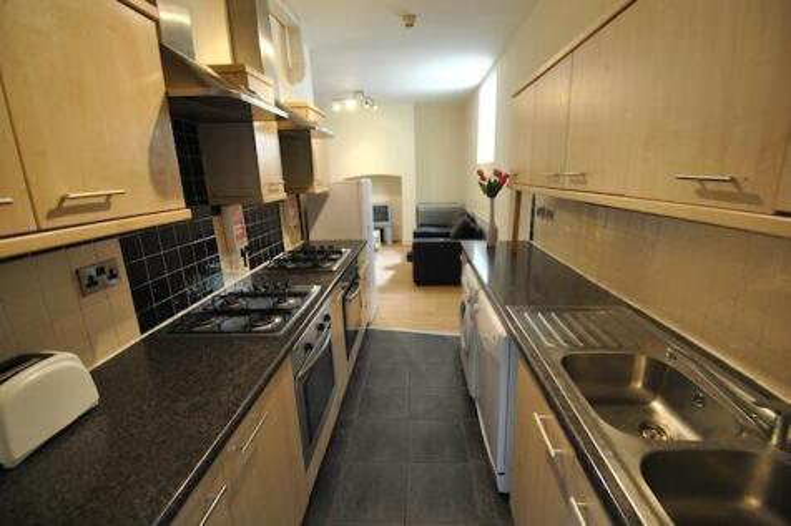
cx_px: 396
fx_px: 329
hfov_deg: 100.4
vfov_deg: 77.3
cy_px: 263
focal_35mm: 15
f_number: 3.5
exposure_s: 1/30
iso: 360
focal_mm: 10
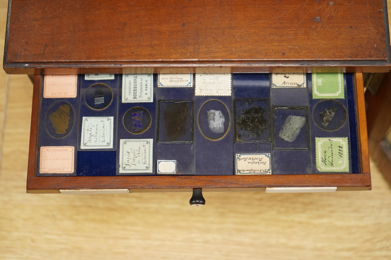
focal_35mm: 70
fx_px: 760
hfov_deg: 28.9
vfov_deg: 19.4
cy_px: 130
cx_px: 196
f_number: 5.6
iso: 4000
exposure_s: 1/160
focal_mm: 70
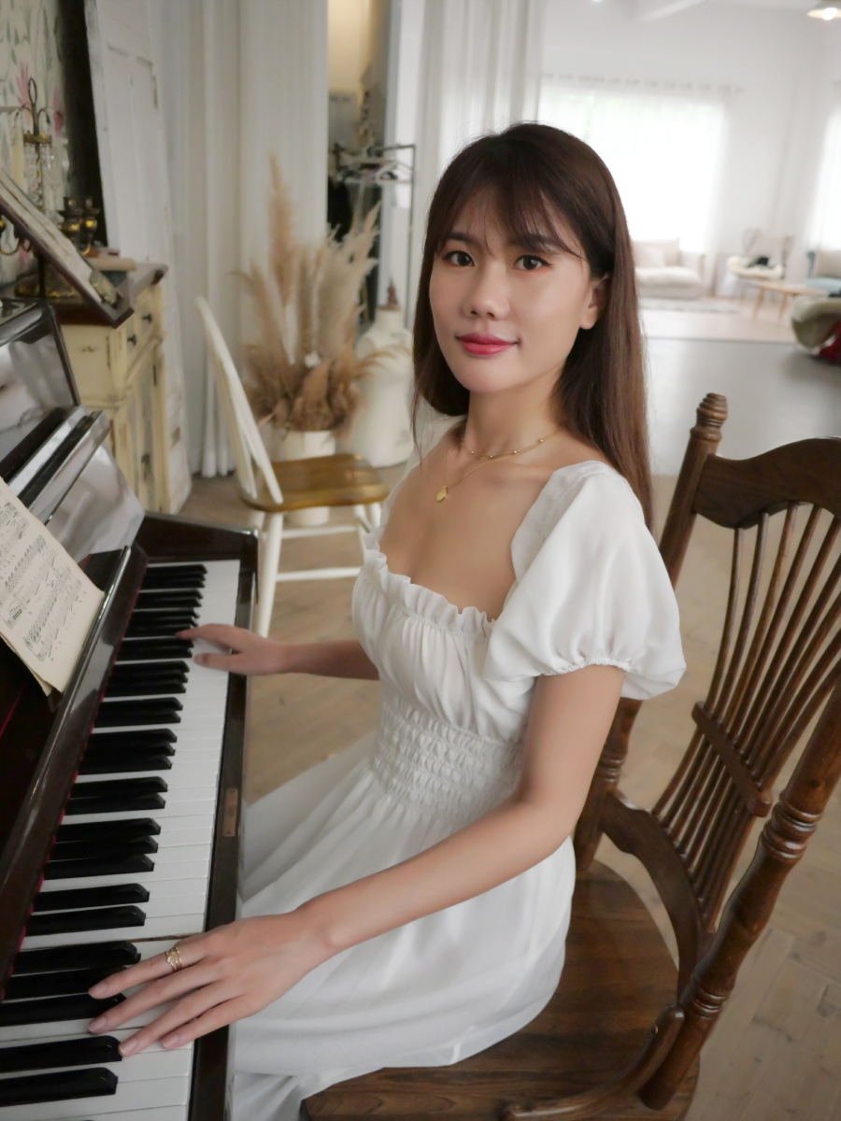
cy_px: 560
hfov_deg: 49.7
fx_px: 907
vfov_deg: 63.4
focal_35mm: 28
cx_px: 420
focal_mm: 14
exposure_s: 1/640
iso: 3200
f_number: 2.5
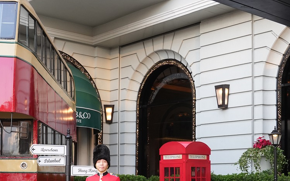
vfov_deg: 19.6
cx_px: 139
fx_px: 514
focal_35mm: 65
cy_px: 162
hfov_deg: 31.5
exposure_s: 1/125
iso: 1000
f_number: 5
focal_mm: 24
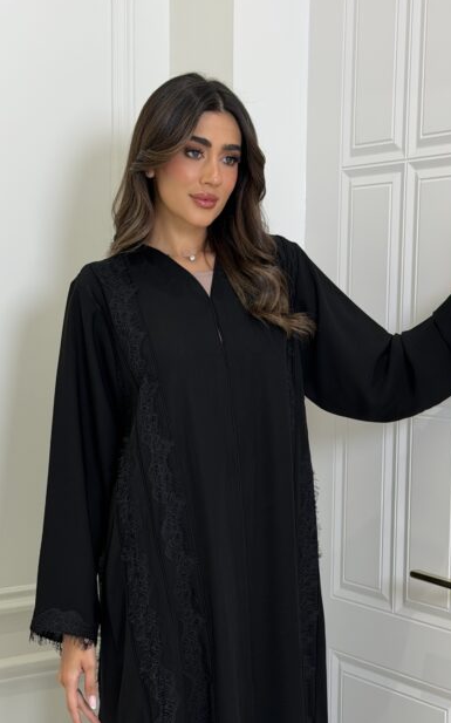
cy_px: 463
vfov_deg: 30.9
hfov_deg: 19.7
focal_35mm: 66
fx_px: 1299
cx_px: 257
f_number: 1.78
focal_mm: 6.76
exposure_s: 1/242
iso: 64
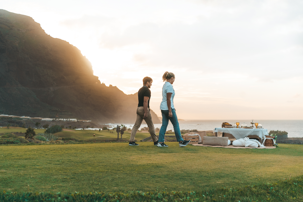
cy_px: 101
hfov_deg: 36.2
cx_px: 152
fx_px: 463
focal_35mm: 55
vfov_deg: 24.6
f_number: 4
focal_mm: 55
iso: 250
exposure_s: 1/800
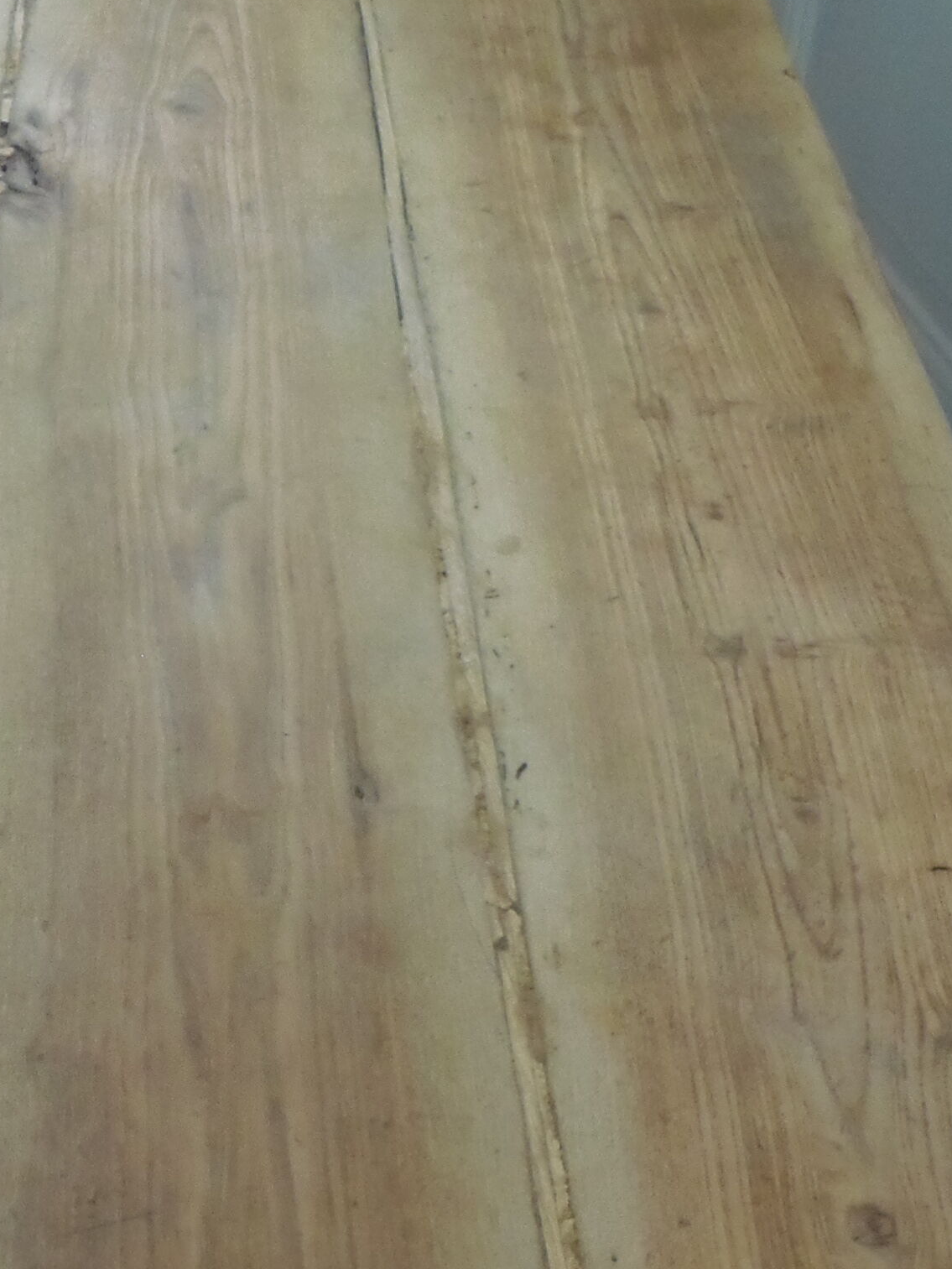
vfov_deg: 28.2
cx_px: 174
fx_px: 2493
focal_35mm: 68
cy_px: 927
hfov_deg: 21.3
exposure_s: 1/30
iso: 200
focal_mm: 4.3
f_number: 2.9
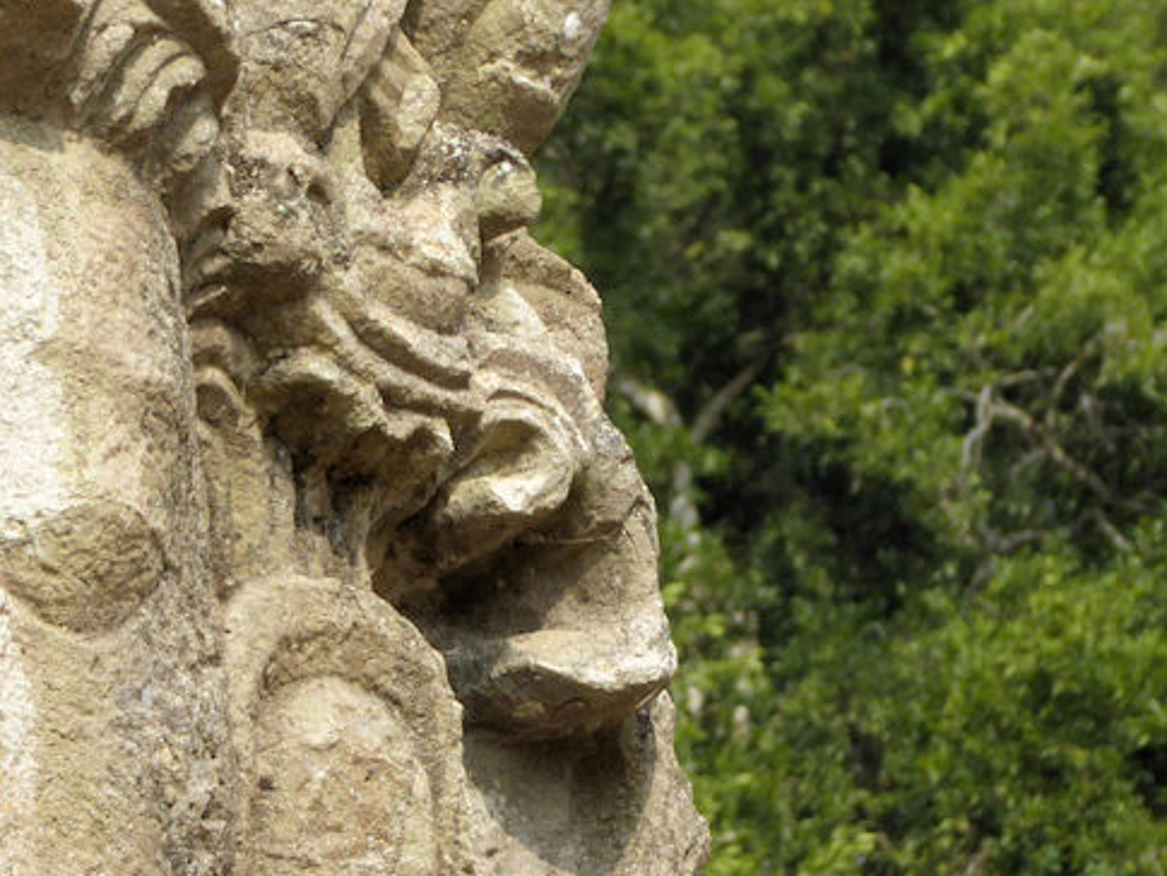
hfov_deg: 5.9
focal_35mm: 334
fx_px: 11263
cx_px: 77
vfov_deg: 4.4
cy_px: 900
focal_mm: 24.2
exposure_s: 1/200
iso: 100
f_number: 5.3
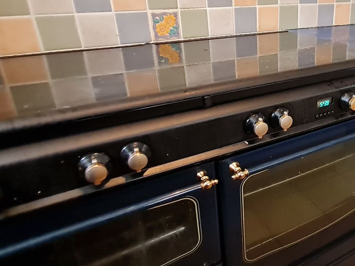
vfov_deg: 47.9
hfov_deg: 58.1
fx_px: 297
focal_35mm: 29
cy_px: 102
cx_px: 271
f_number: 2.2
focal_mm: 1.74
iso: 400
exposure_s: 1/50
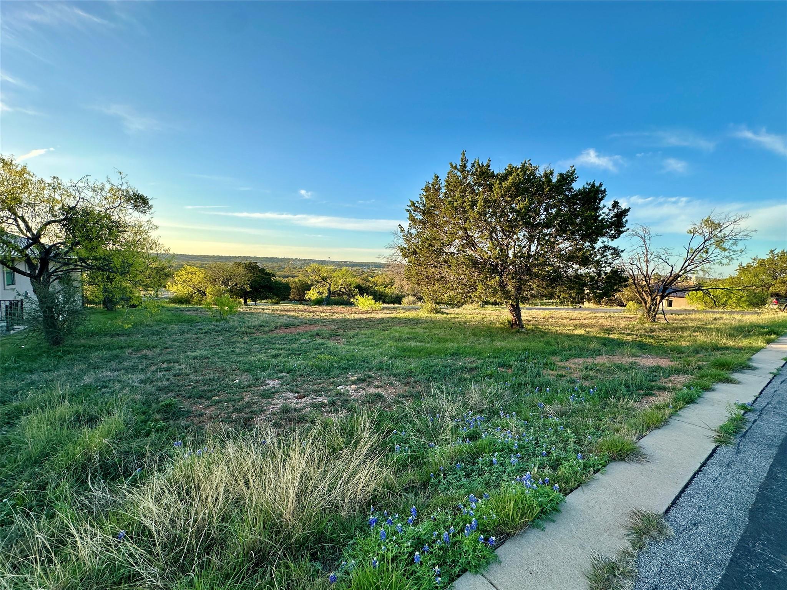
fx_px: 318
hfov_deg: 102.1
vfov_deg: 85.7
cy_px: 295
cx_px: 394
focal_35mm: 14
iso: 40
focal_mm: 2.22
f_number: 2.2
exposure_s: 1/430
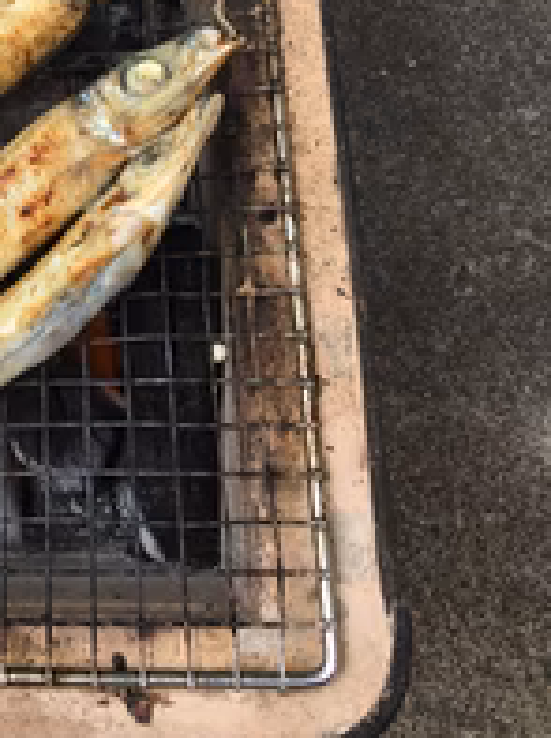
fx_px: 1256
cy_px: 4
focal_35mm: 59
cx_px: -7
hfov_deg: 23.6
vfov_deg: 30.5
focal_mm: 4.15
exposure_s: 1/761
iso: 25
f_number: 2.2
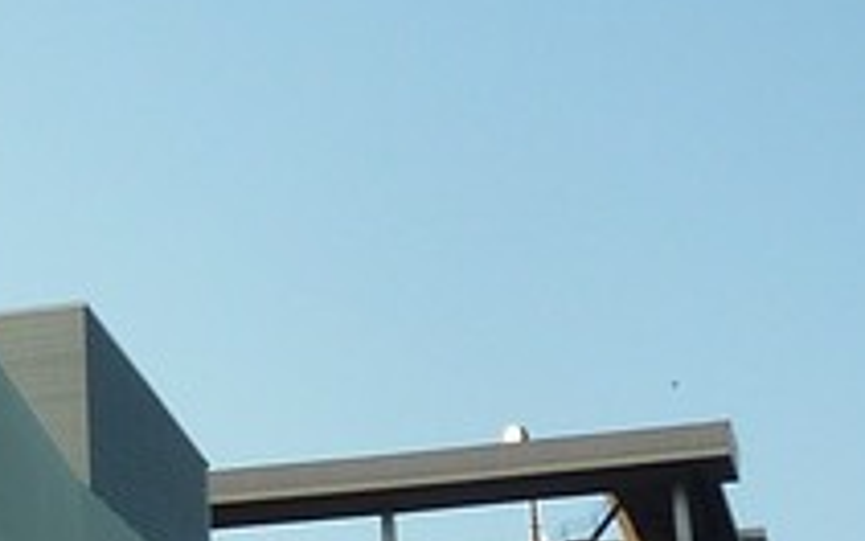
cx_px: -586
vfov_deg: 8.6
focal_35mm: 153
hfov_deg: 12.7
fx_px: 3608
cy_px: 398
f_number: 4
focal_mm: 4.4
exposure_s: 1/250
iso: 80
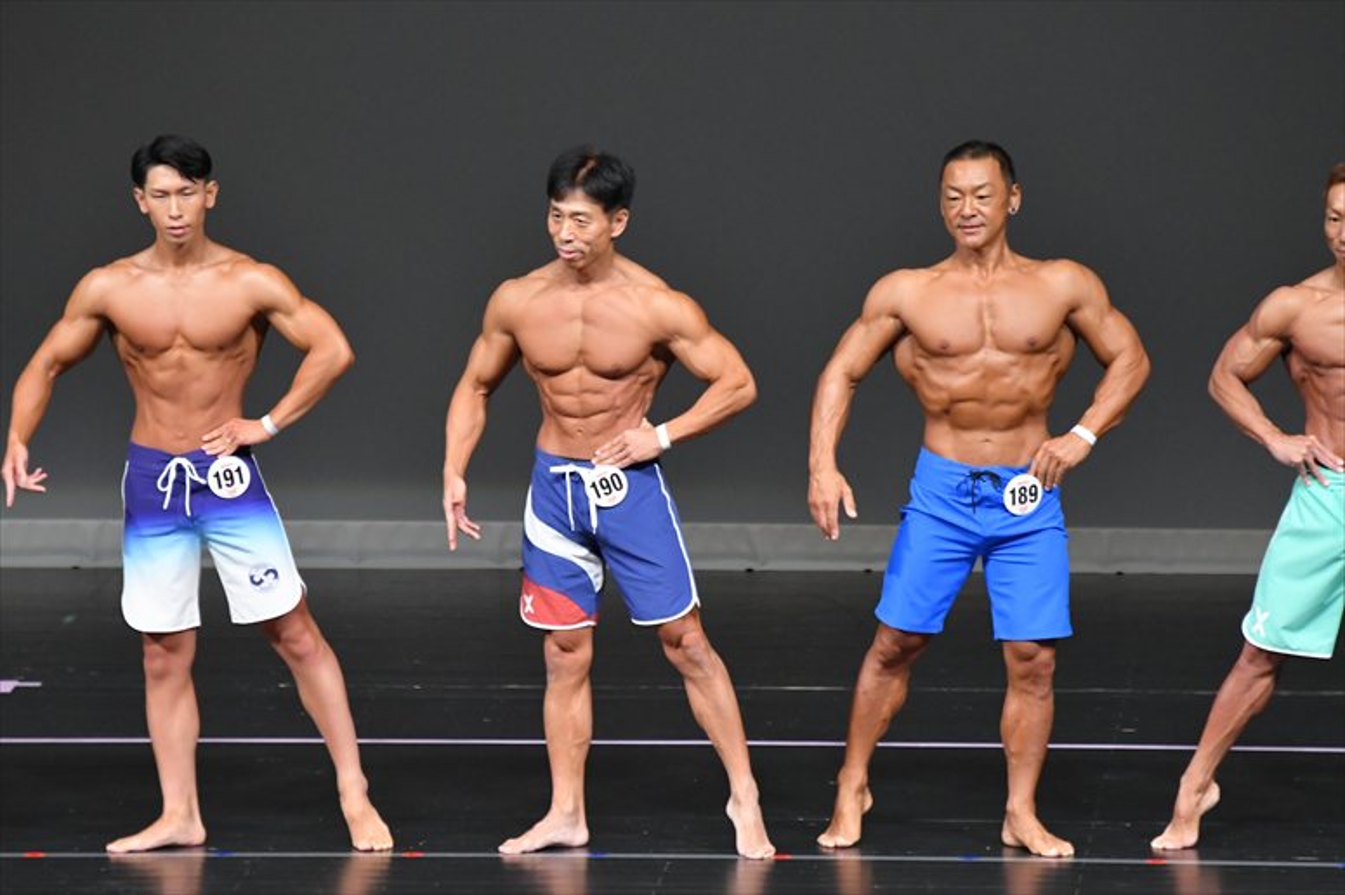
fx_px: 11763
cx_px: 672
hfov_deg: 6.5
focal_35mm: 315
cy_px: 448
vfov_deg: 4.4
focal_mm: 210
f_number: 5.6
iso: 4000
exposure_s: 1/400
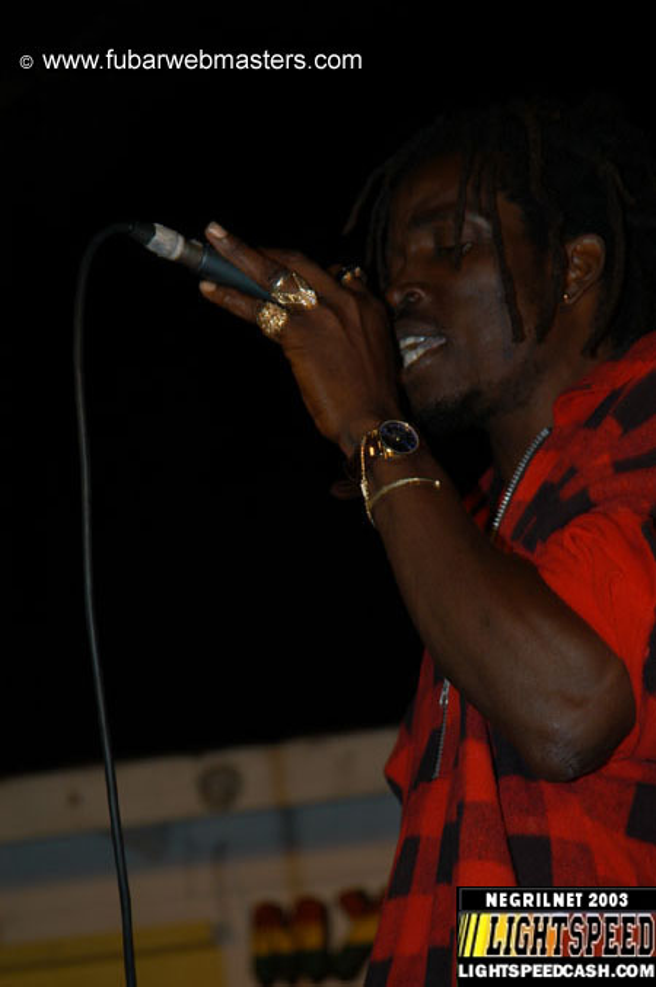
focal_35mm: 128
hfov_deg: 10.7
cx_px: 328
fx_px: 3492
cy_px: 494
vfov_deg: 16.1
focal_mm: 85
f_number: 5
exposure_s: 1/60
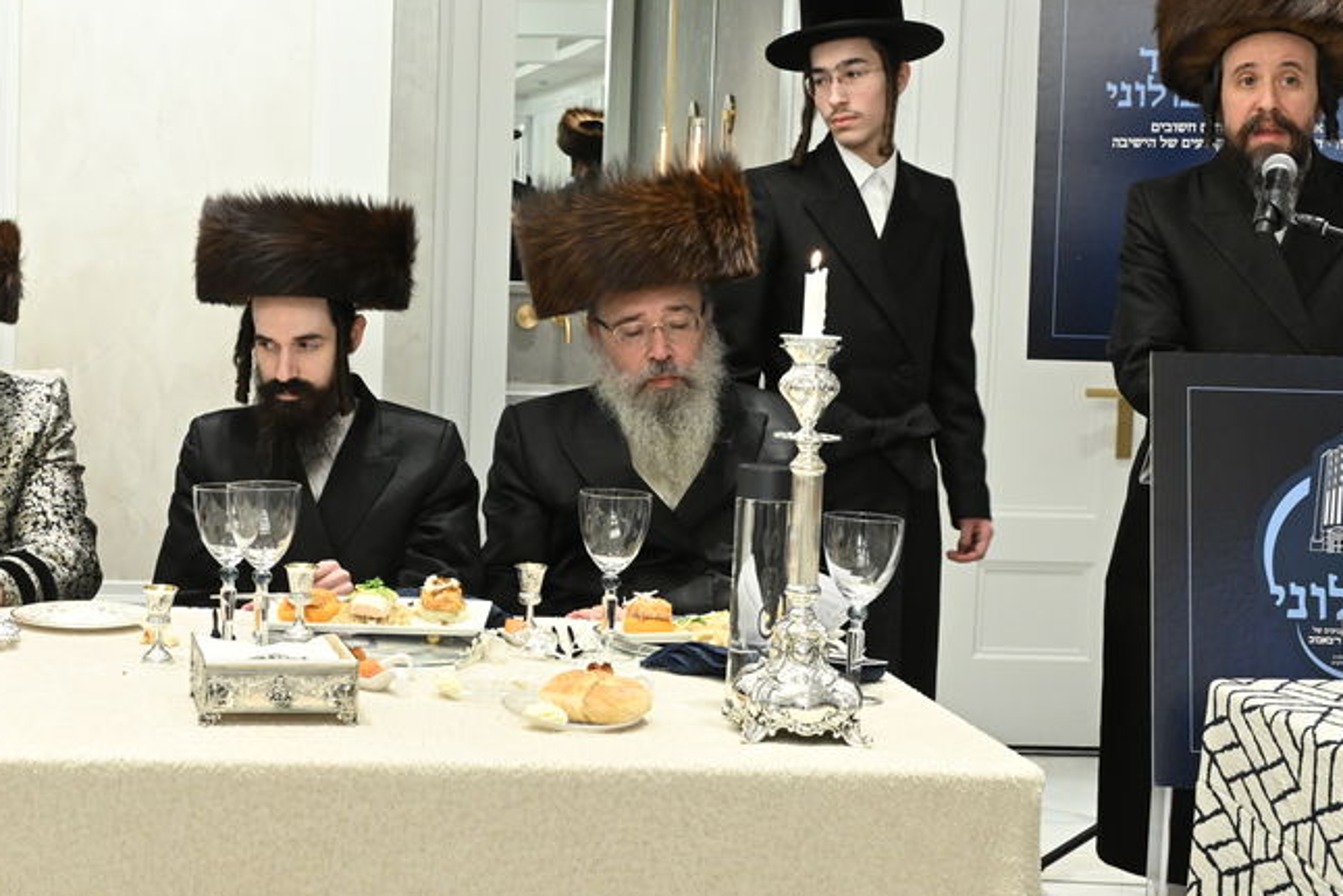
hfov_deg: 29.9
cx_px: 297
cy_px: 431
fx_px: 2466
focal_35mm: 66
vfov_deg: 20.6
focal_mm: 30.5
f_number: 8
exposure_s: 1/80
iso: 1600
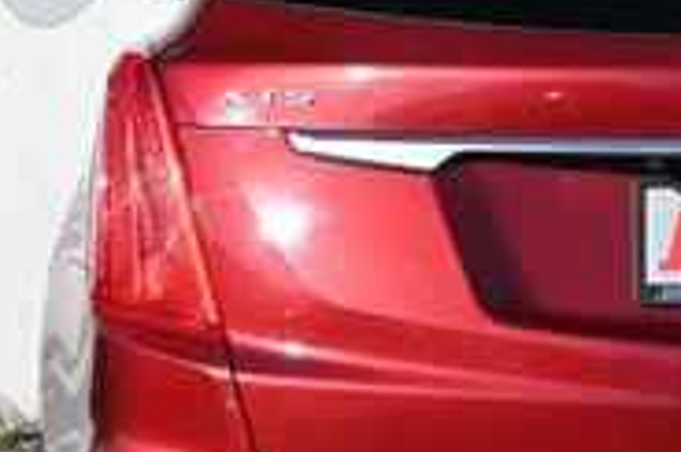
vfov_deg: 5.7
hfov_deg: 8.5
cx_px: 759
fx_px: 4532
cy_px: 230
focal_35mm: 240
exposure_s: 1/250
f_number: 6
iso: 110
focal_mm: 46
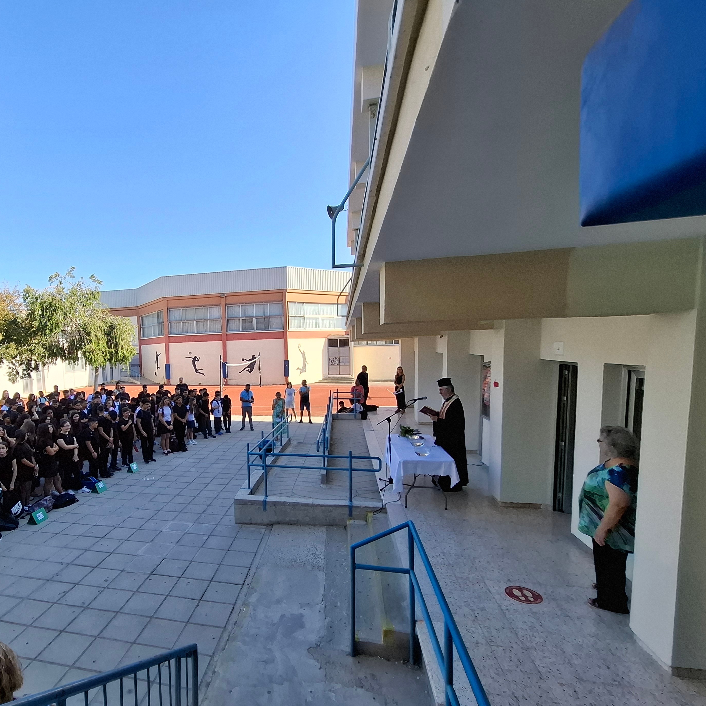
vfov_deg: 83.7
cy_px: 390
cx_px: 232
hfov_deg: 81.0
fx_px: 392
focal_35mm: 17
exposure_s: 1/543
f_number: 2.2
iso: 40
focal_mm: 1.74
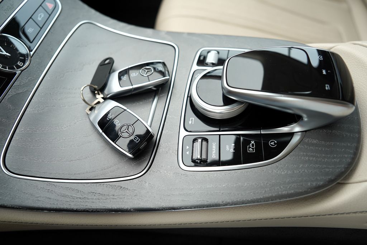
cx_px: 184
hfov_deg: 73.7
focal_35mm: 24
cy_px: 122
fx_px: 245
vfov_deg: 53.1
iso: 100
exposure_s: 1/160
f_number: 4
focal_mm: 24
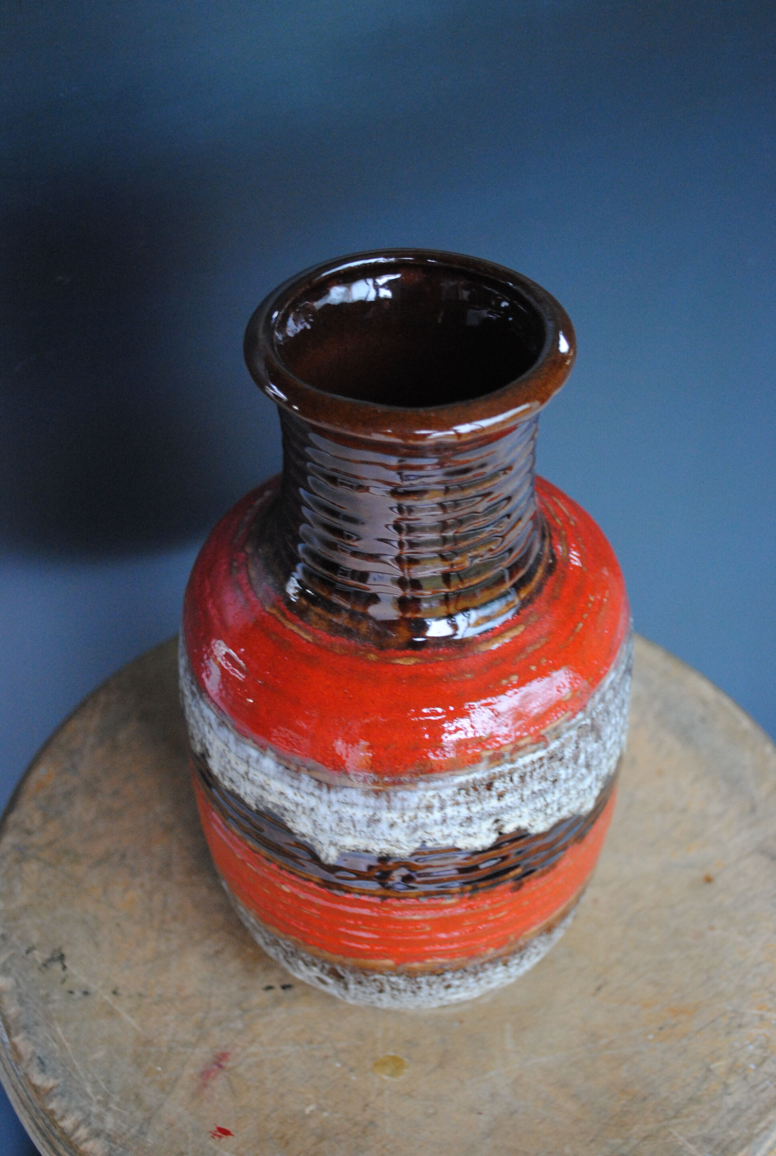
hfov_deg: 28.2
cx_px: 388
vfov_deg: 41.0
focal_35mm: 48
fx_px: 1545
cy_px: 578
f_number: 4.8
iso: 900
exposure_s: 1/30
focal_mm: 32
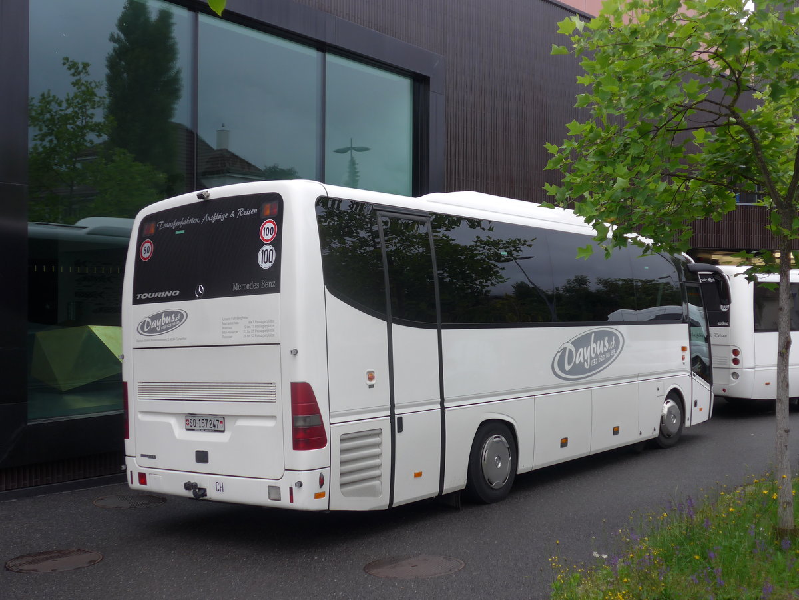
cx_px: 400
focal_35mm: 41
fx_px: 946
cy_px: 300
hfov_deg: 45.8
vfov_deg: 35.1
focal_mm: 8.4
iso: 80
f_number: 2.8
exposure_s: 1/200
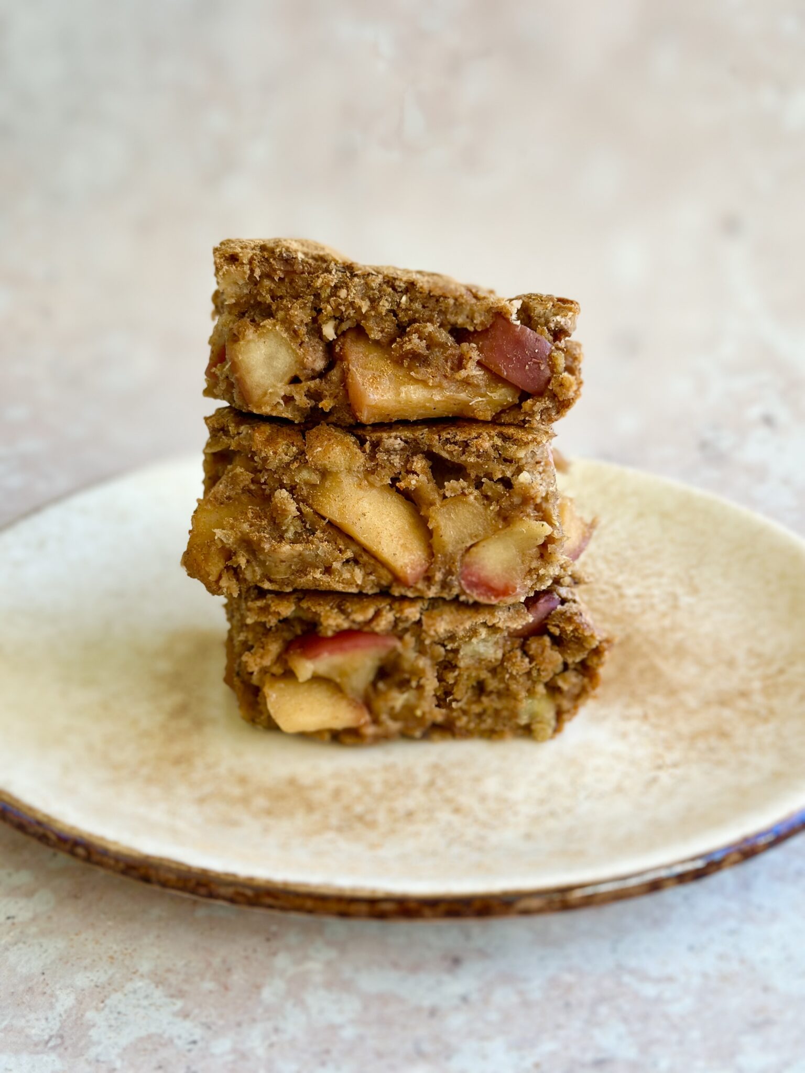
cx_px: 402
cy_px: 536
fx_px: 1488
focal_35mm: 48
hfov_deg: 30.3
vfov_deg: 39.7
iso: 80
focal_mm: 6.86
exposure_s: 1/437
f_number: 1.78
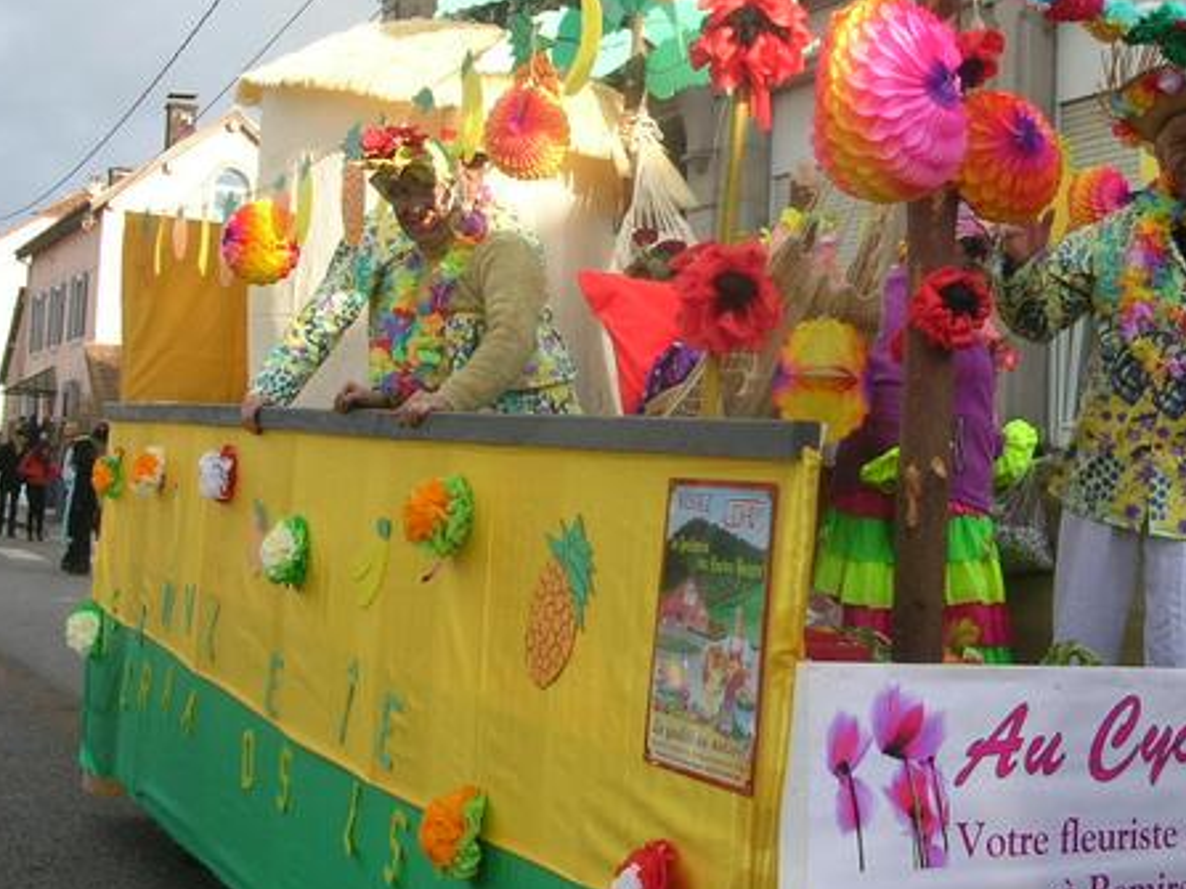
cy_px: 372
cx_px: 772
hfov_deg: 35.9
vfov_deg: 27.5
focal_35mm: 53
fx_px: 1815
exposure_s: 1/446
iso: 50
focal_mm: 6.2
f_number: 2.9
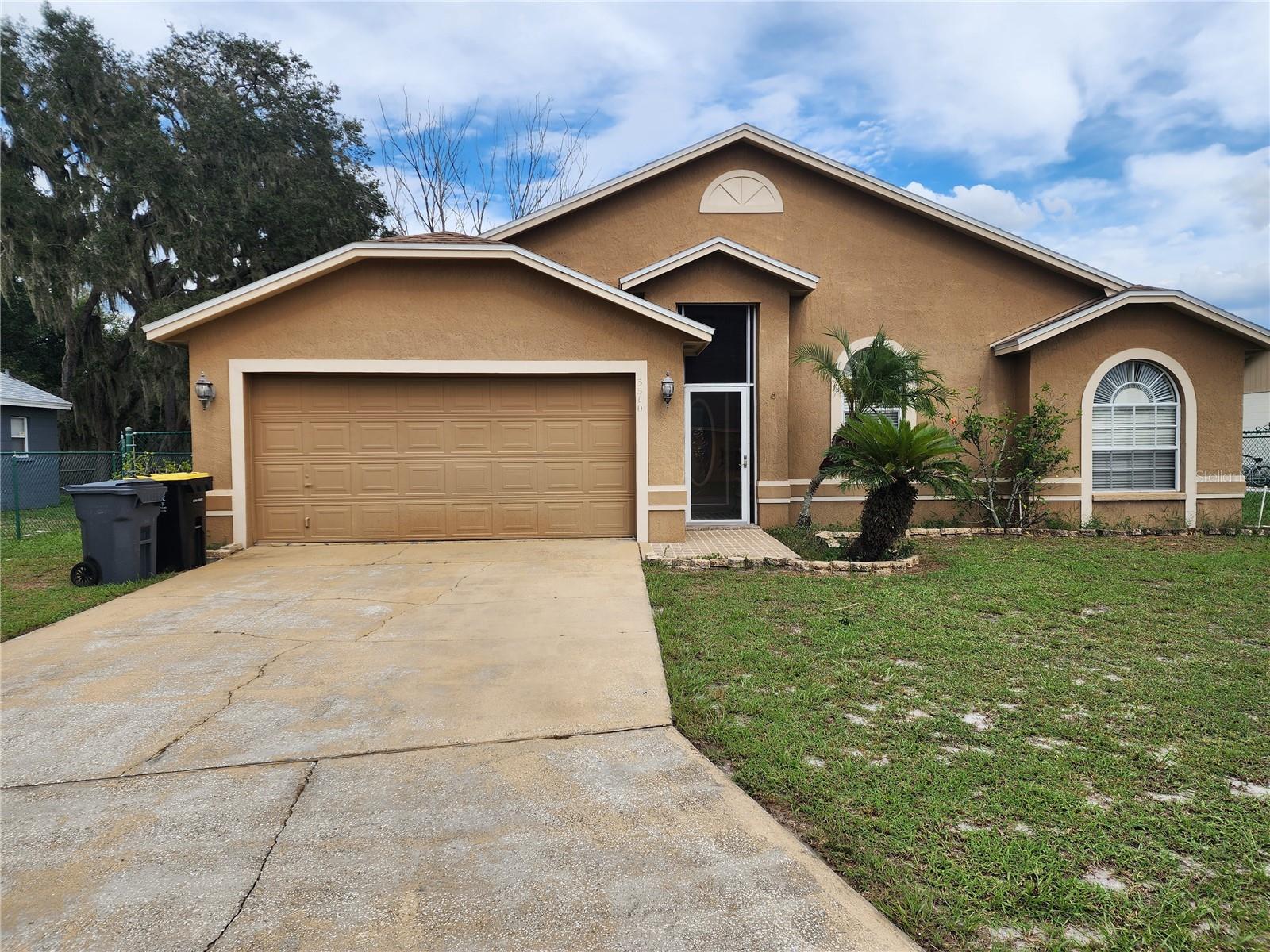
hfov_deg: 73.9
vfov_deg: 58.9
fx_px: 844
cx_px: 635
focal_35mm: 23
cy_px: 476
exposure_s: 1/823
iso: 12
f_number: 1.8
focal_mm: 6.4
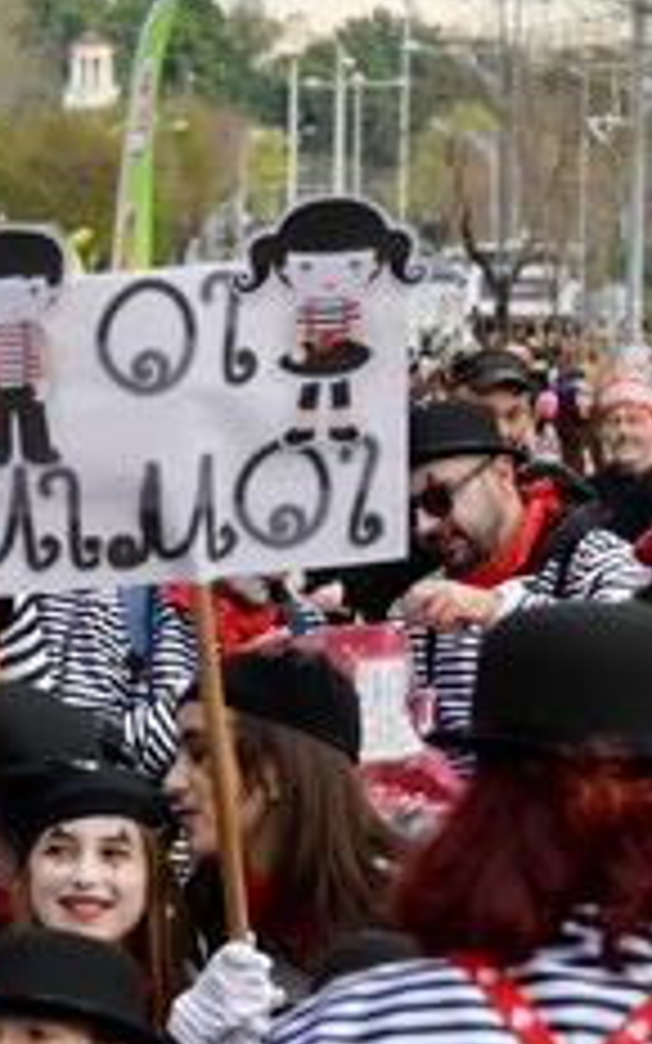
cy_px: 774
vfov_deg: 8.0
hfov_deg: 5.0
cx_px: -27
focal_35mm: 263
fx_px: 7477
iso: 500
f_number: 4
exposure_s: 1/1000
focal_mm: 50
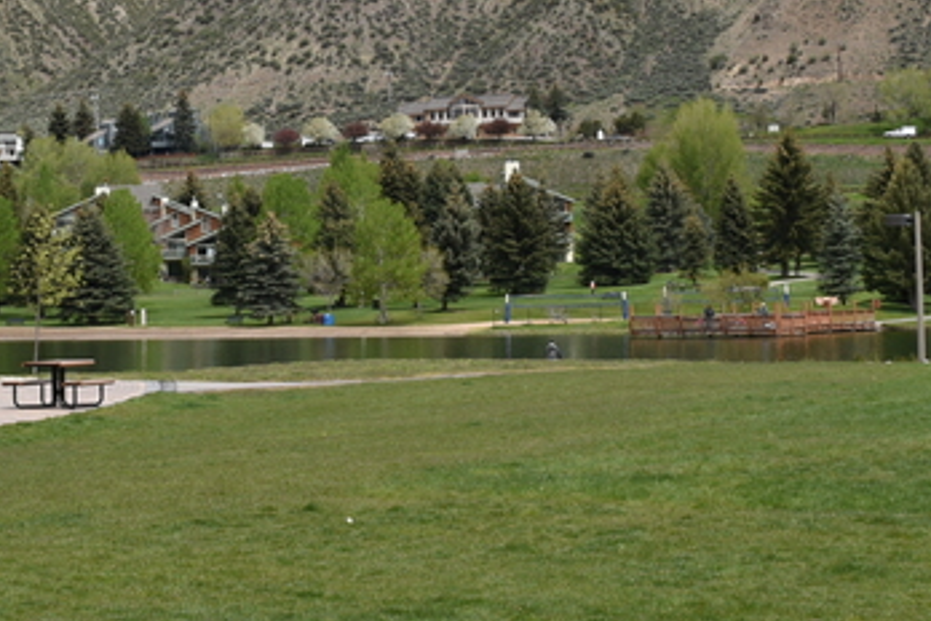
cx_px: 254
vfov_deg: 13.2
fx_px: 2663
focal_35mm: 103
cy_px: 134
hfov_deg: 19.7
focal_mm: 28
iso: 100
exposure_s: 1/320
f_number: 9
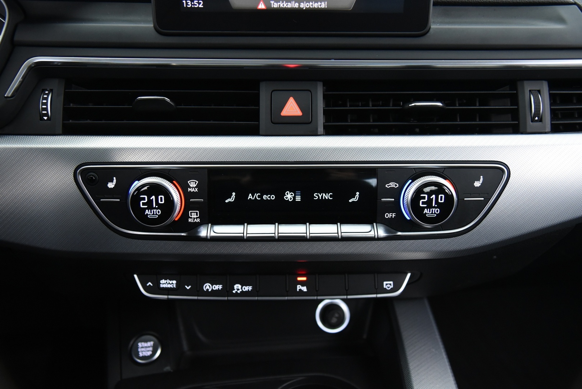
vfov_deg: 35.1
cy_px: 194
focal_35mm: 38
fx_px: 615
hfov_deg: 50.7
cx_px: 291
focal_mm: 38
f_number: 4
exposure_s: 1/20
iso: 4000
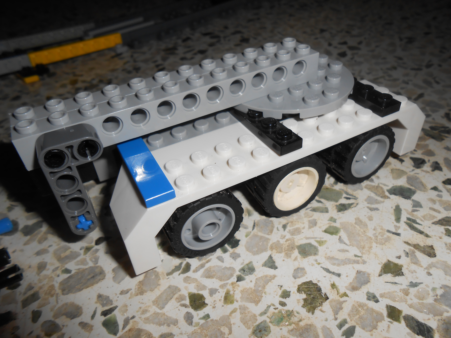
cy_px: 169
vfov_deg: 53.1
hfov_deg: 67.3
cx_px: 226
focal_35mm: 26
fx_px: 339
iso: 80
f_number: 11.5
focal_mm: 4.6
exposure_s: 1/25
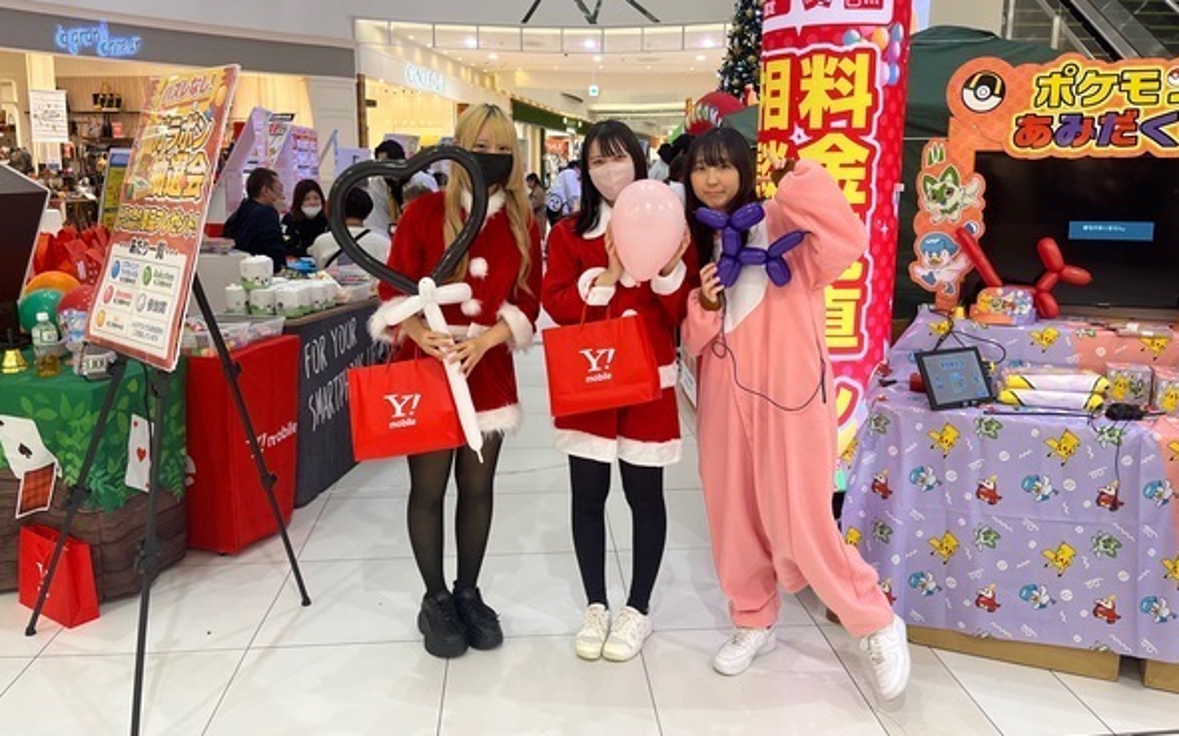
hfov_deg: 66.5
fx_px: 899
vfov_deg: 44.4
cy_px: 323
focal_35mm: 28
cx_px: 592
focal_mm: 5.1
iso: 125
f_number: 1.6
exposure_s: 1/120
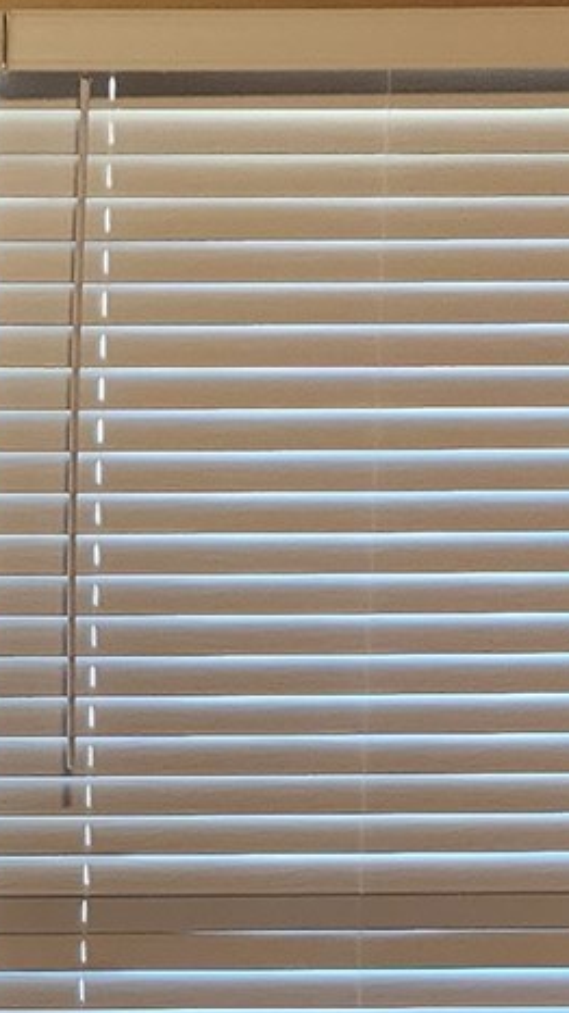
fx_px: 3327
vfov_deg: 16.4
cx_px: -271
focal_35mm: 124
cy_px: 1302
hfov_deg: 9.5
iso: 250
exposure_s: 1/120
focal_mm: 6.4
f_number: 1.8
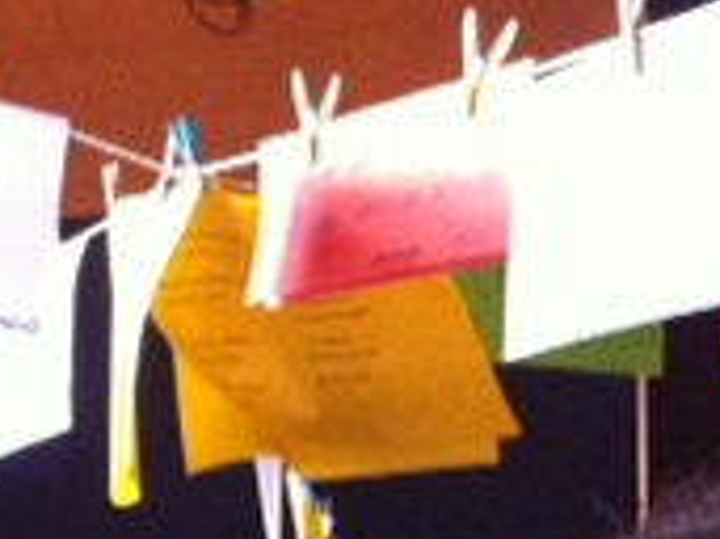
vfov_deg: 11.1
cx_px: -236
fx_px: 2723
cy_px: 627
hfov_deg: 14.4
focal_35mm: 131
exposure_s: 1/17
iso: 500
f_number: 2.8
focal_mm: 3.85
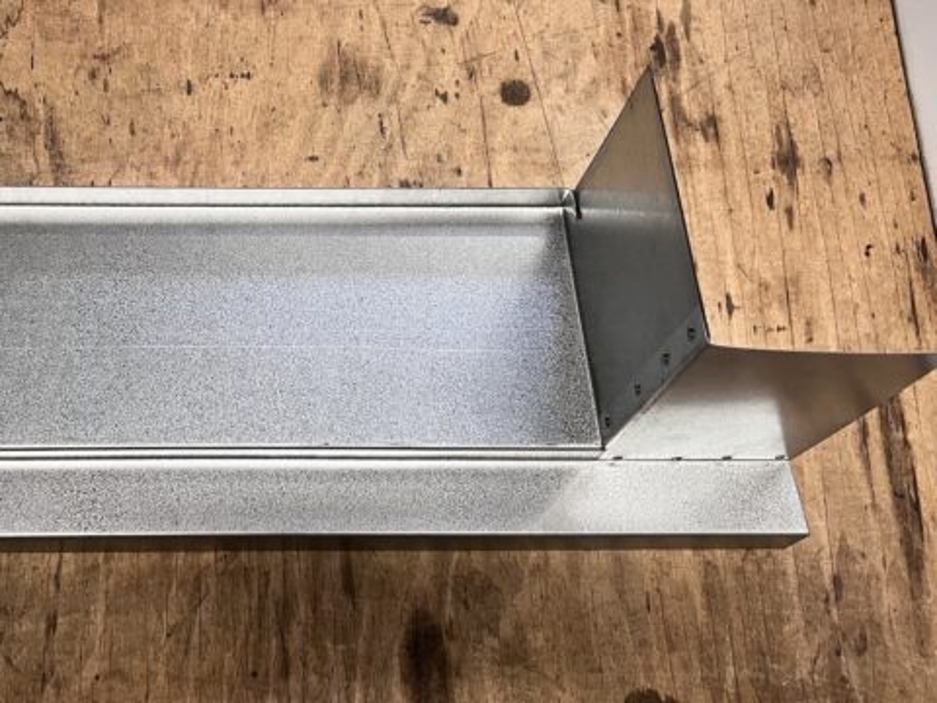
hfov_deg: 67.3
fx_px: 704
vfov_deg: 53.1
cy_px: 352
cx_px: 468
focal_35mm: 26
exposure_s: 1/60
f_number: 1.5
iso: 125
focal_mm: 5.7
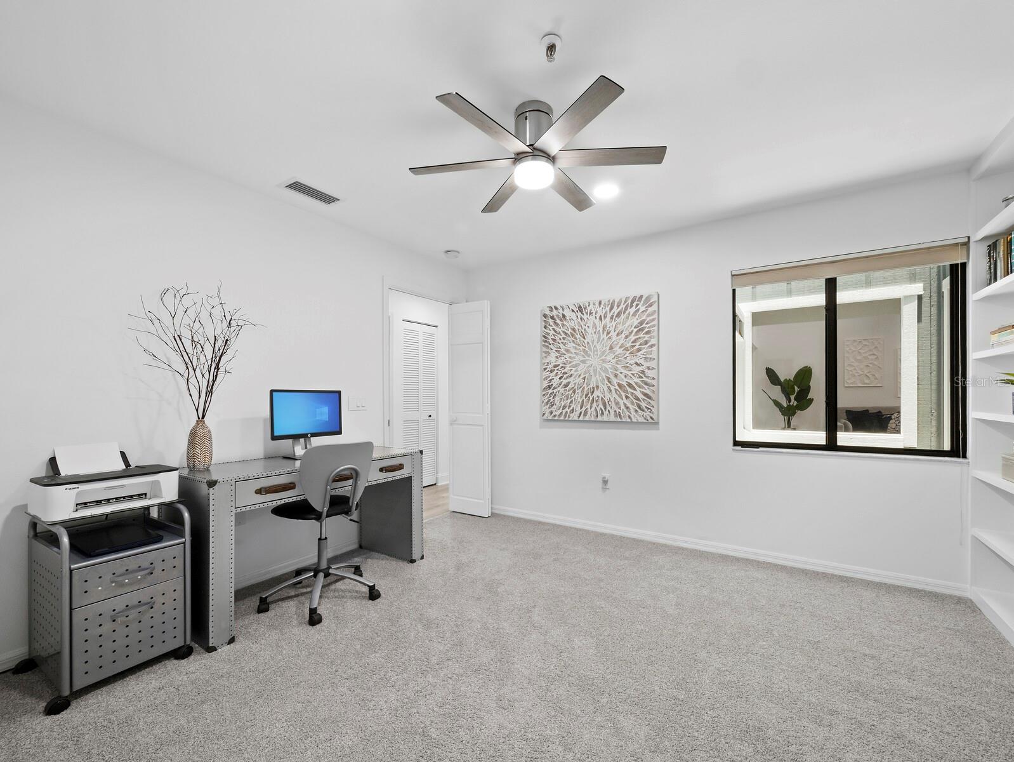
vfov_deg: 85.7
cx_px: 507
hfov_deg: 102.0
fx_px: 410
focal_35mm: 14
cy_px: 381
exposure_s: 1/1.67
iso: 400
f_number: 11
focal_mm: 7
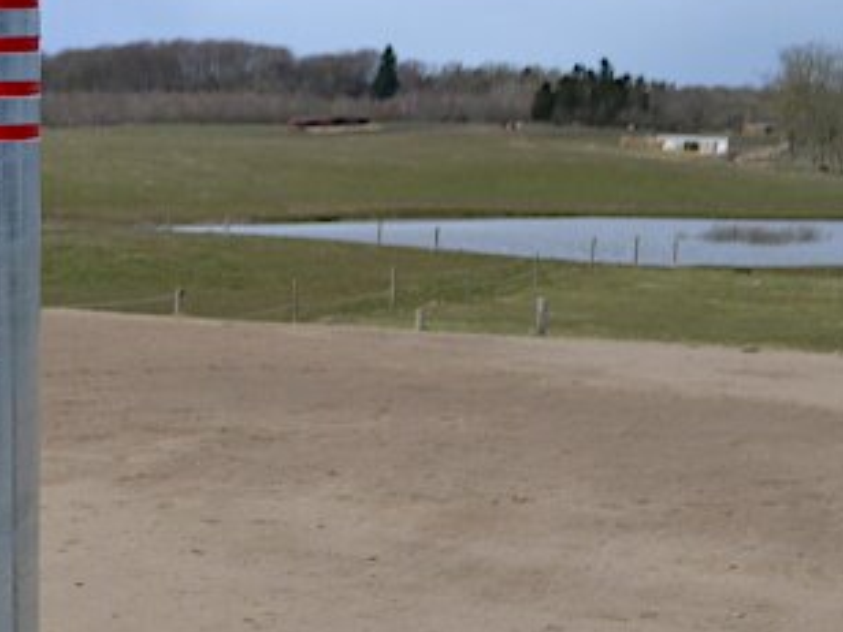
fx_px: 1826
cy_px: 516
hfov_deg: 24.7
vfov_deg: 19.4
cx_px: -19
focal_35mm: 75
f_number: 6.3
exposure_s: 1/2000
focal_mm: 20
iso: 400
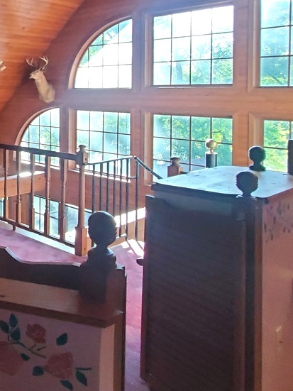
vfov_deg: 51.3
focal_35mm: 34
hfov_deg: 32.2
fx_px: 384
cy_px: 91
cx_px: -84
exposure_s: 1/50
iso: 500
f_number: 2.2
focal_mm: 1.8
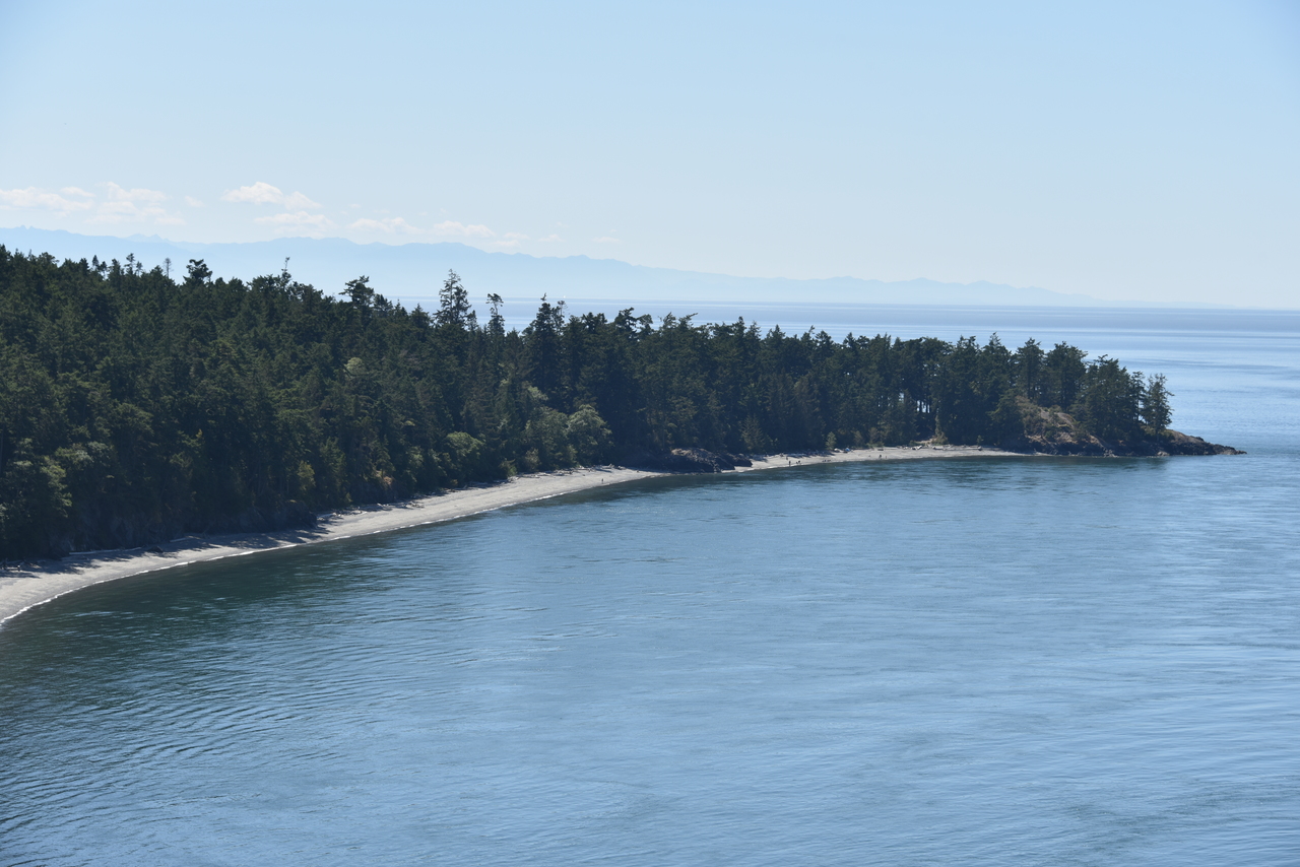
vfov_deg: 14.0
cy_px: 434
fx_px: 3539
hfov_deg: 20.8
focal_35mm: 98
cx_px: 650
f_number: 8
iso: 100
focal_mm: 98
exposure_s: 1/250
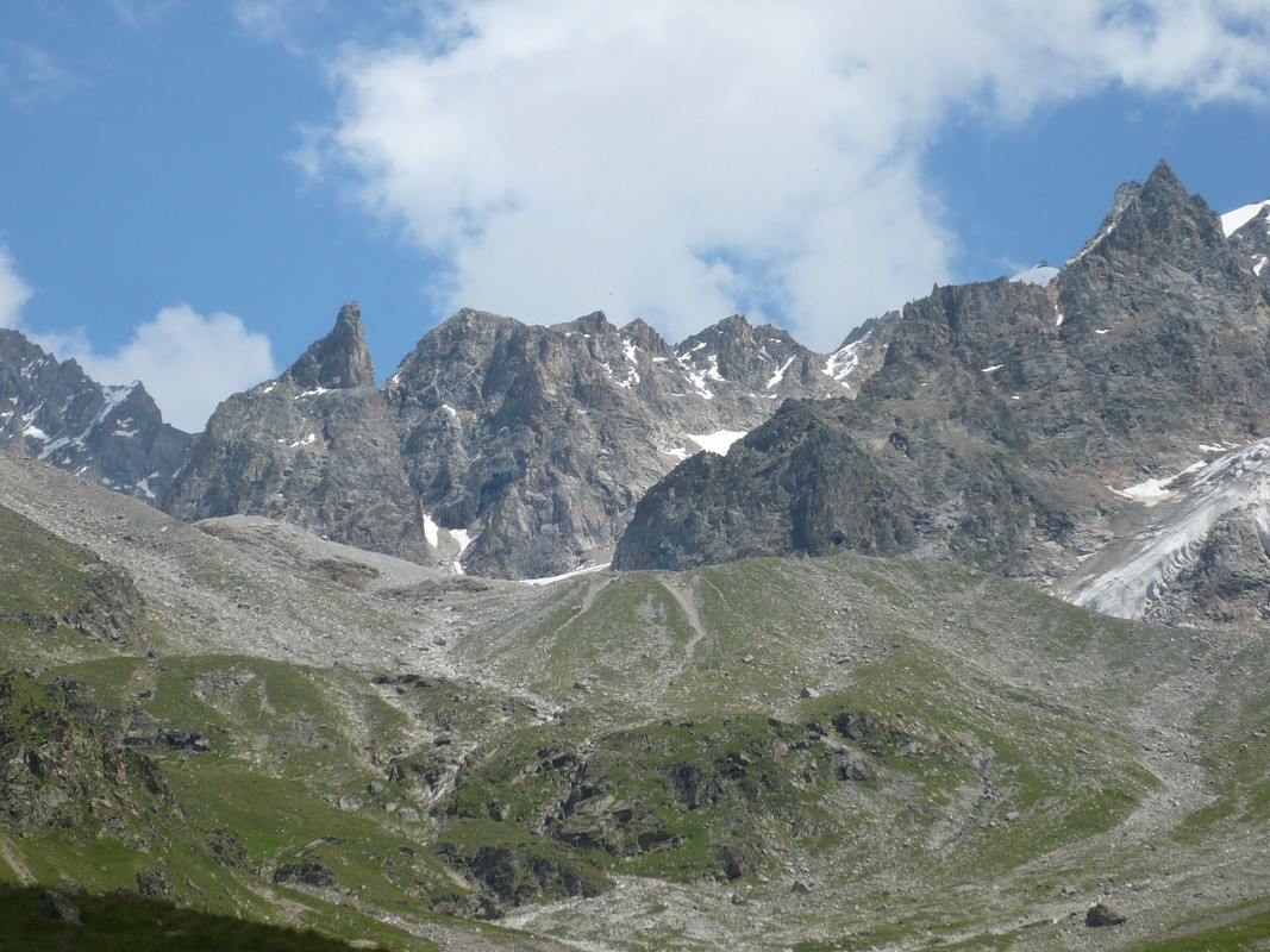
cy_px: 476
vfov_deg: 11.8
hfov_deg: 15.6
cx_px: 635
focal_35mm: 126
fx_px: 4622
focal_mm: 17.4
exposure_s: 1/640
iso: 100
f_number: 5
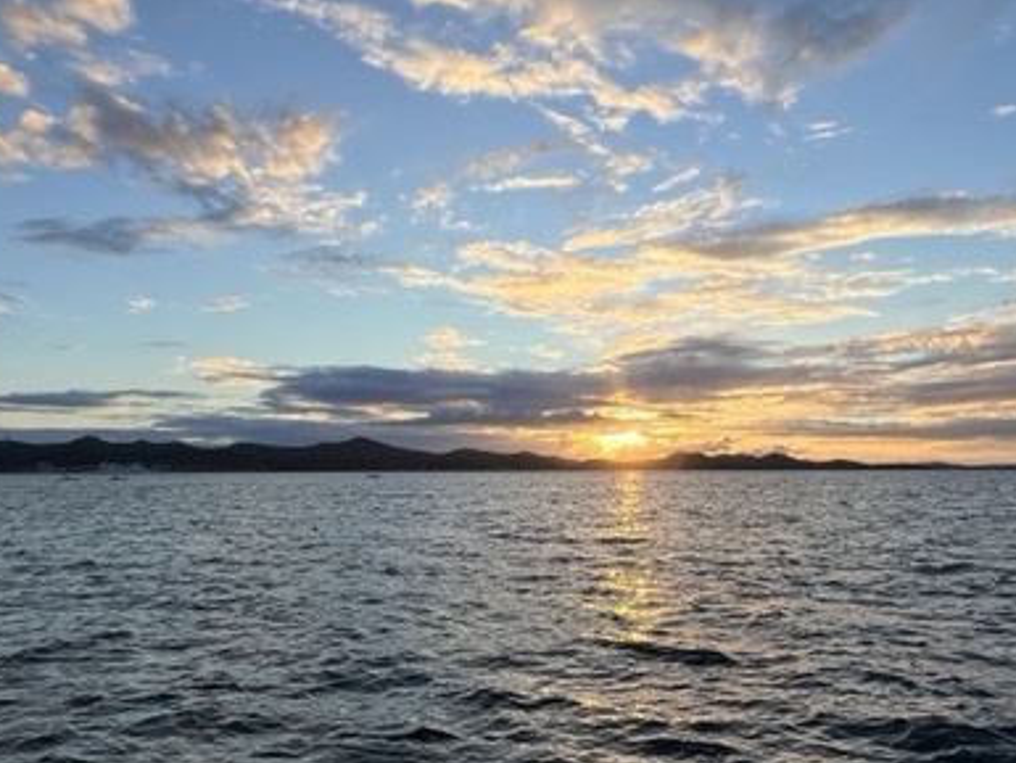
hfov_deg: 65.1
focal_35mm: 27
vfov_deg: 51.2
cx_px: 573
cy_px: 430
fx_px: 793
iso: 32
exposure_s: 1/1004
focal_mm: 1.57
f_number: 1.8
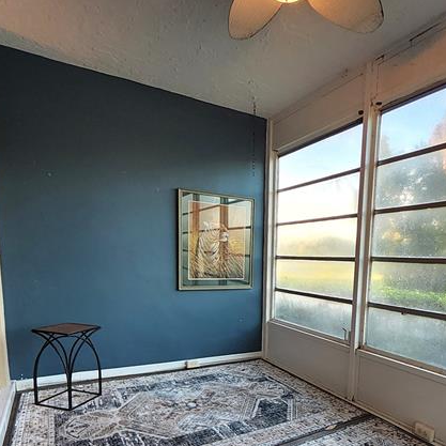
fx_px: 321
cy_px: 302
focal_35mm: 22
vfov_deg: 67.5
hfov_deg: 68.5
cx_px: 279
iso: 40
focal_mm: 1.13
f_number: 2.2
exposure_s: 1/50.3
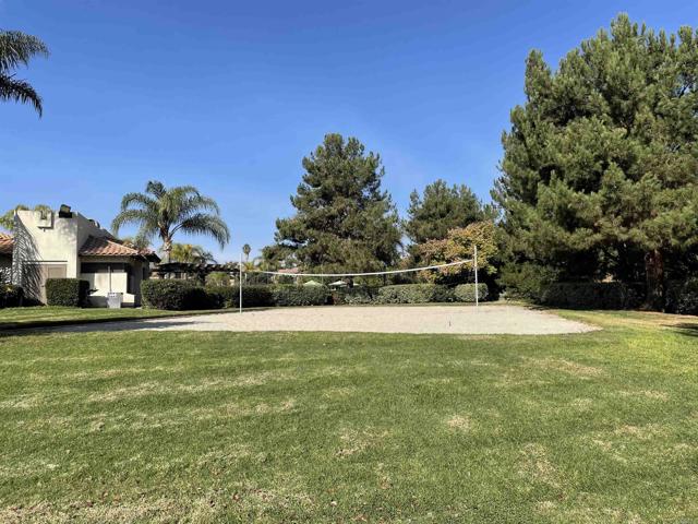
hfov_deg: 67.3
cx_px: 349
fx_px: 524
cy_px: 262
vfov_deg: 53.1
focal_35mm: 26
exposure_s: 1/3401
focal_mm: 4.2
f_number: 1.6
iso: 32
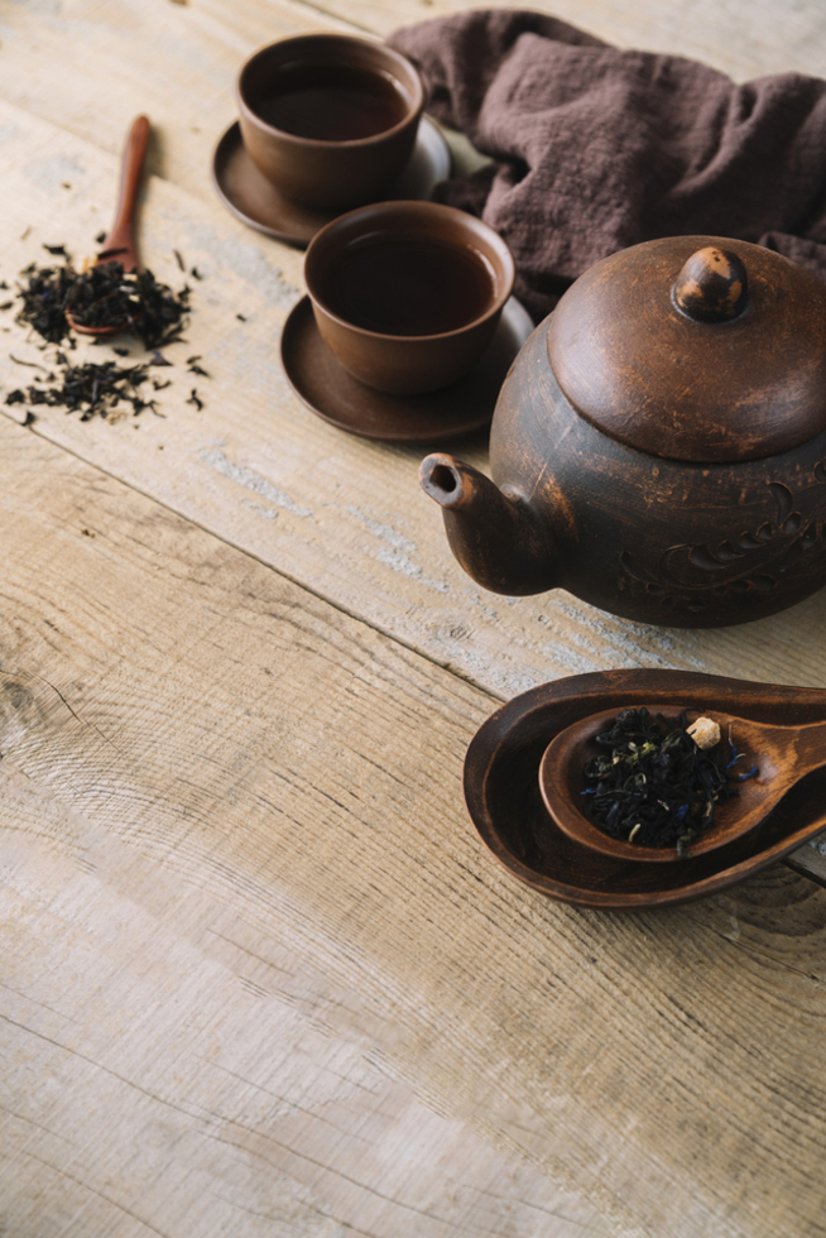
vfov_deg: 31.9
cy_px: 619
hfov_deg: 21.6
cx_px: 413
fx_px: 2167
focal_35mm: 63
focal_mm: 63
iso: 100
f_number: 6.3
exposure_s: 1/13
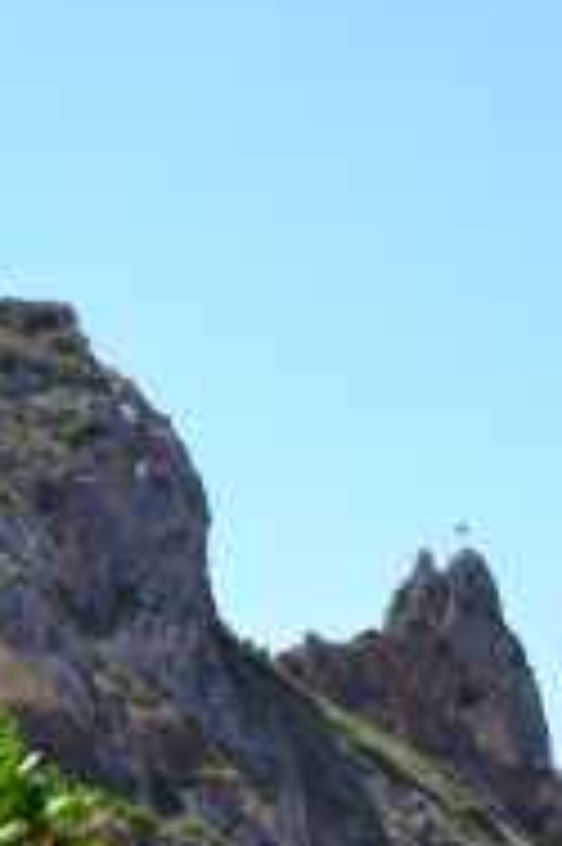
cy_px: 378
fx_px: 3542
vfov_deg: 13.6
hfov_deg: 9.1
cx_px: 301
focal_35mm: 151
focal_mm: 42
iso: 100
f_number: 7.1
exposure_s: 1/200
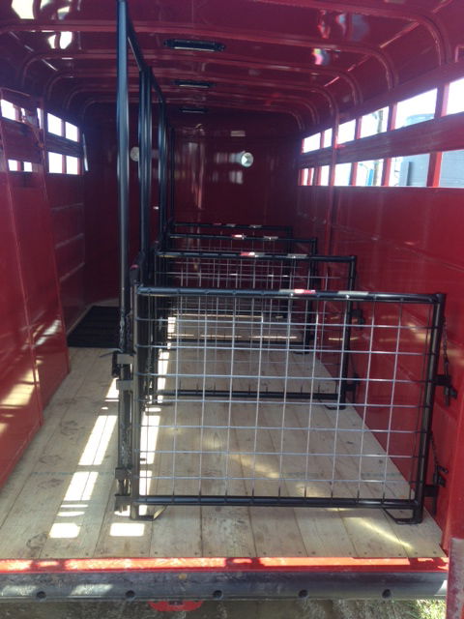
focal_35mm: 35
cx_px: 232
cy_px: 310
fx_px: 626
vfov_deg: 52.6
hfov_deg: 40.7
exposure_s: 1/151
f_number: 2.4
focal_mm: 4.28
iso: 50
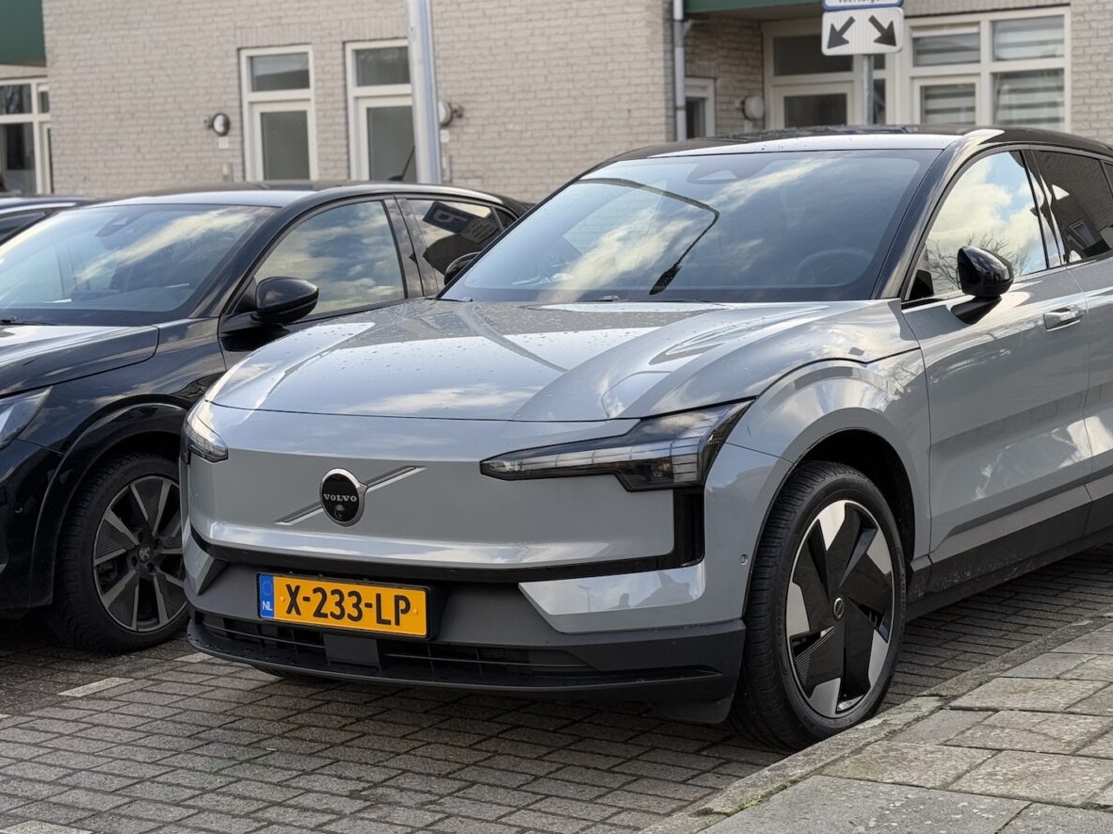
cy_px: 361
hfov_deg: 29.7
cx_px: 722
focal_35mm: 65
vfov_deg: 22.6
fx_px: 2090
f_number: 1.78
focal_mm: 6.76
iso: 64
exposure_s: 1/641
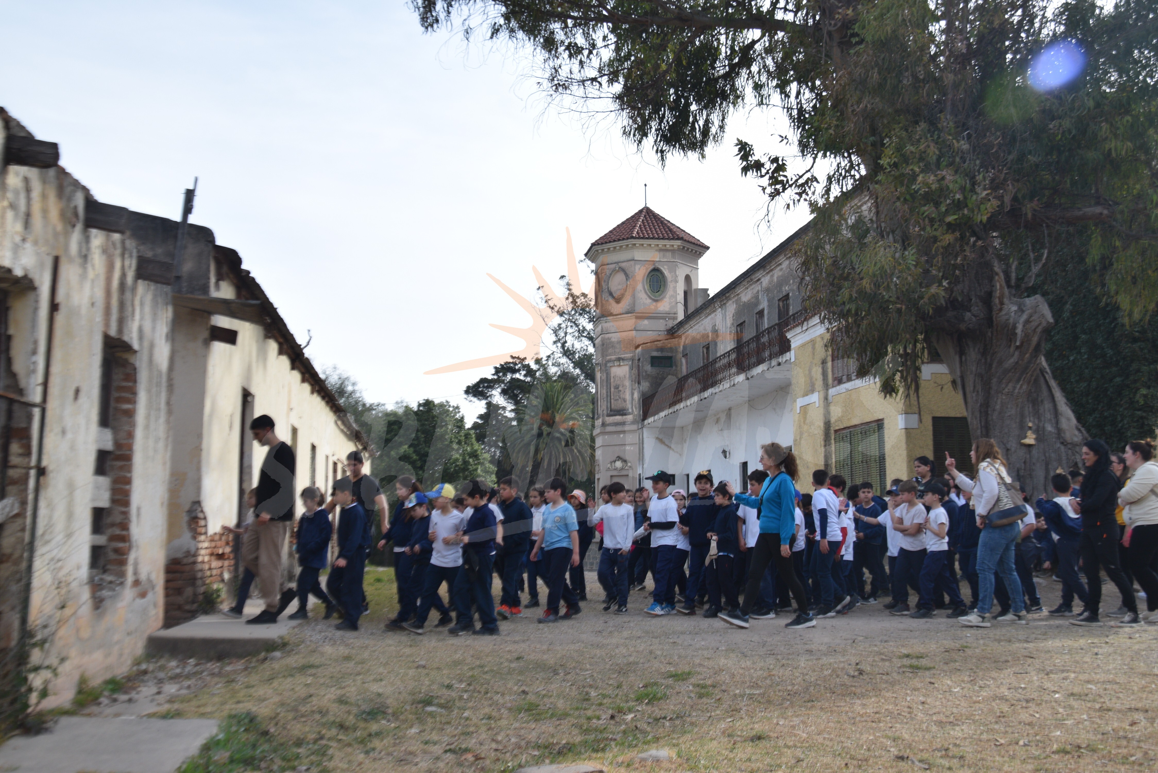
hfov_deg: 51.3
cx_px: 579
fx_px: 1206
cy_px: 386
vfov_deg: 35.5
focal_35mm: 38
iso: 200
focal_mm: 25
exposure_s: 1/250
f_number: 8
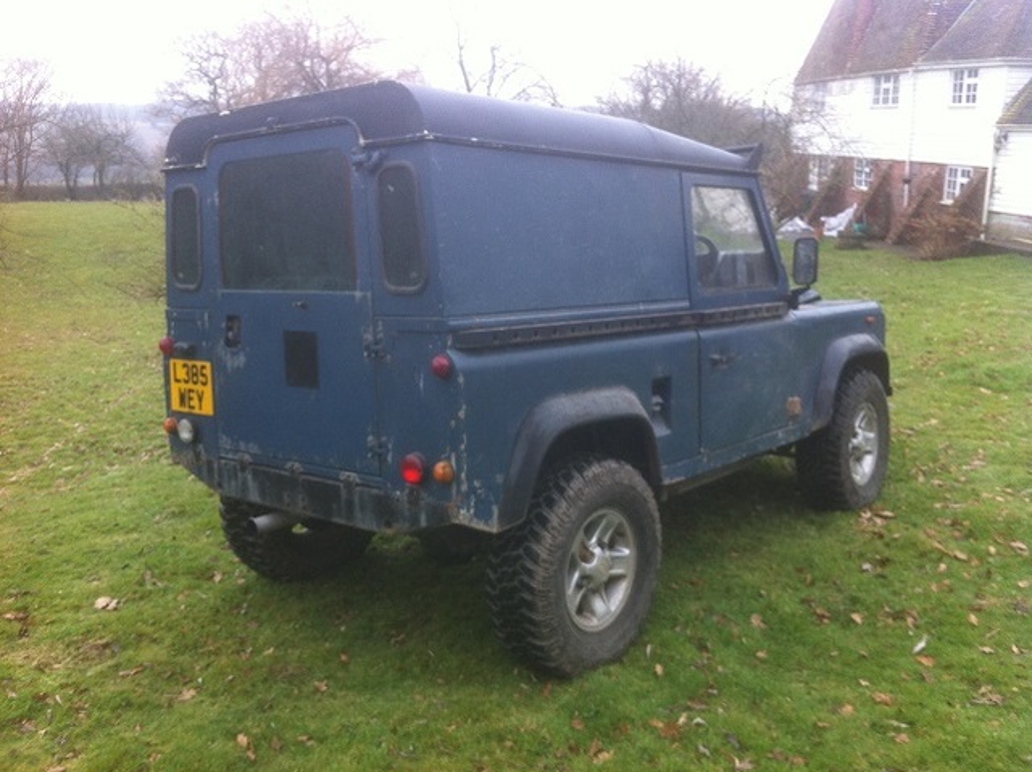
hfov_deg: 52.7
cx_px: 516
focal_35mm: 35
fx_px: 1043
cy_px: 386
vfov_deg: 40.6
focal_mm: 3.85
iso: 100
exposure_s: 1/60
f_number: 2.8
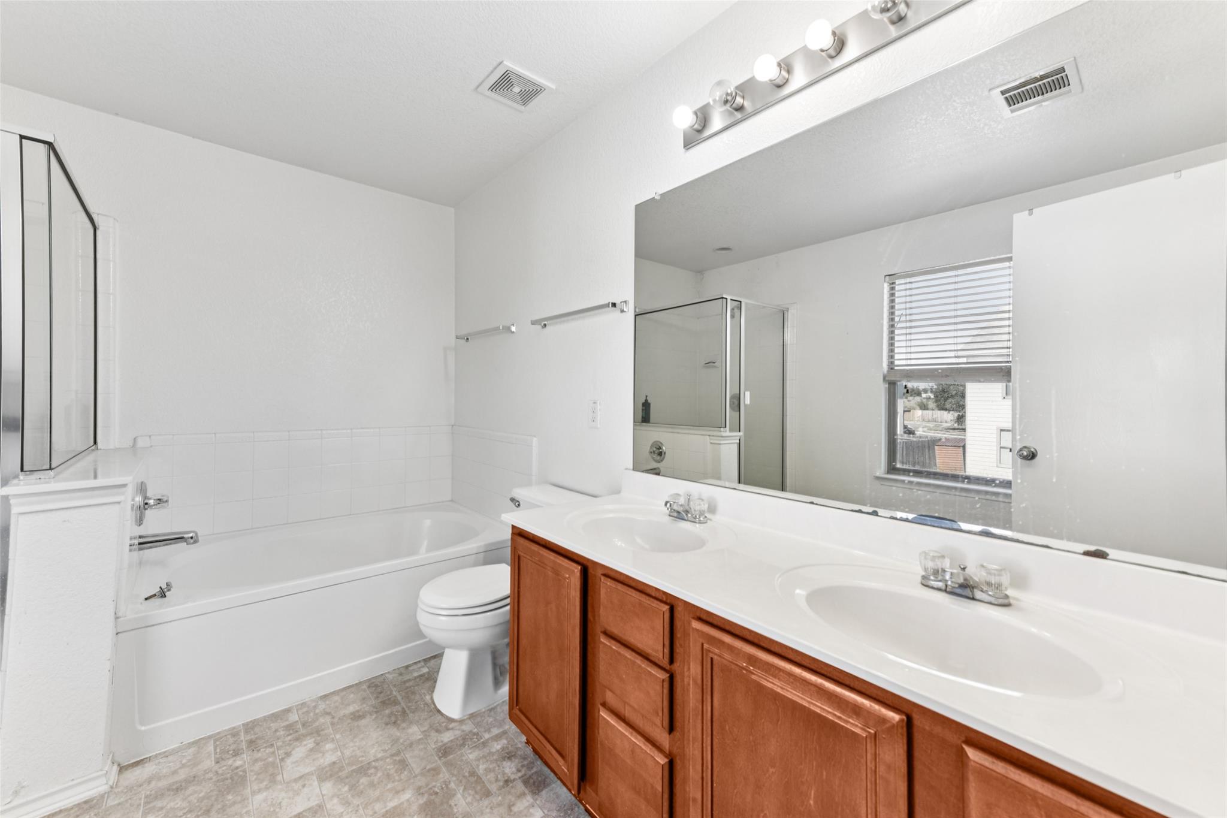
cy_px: 409
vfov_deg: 81.2
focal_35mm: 14
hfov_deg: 104.3
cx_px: 614
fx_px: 477
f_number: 8
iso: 100
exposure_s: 1/13
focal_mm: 14
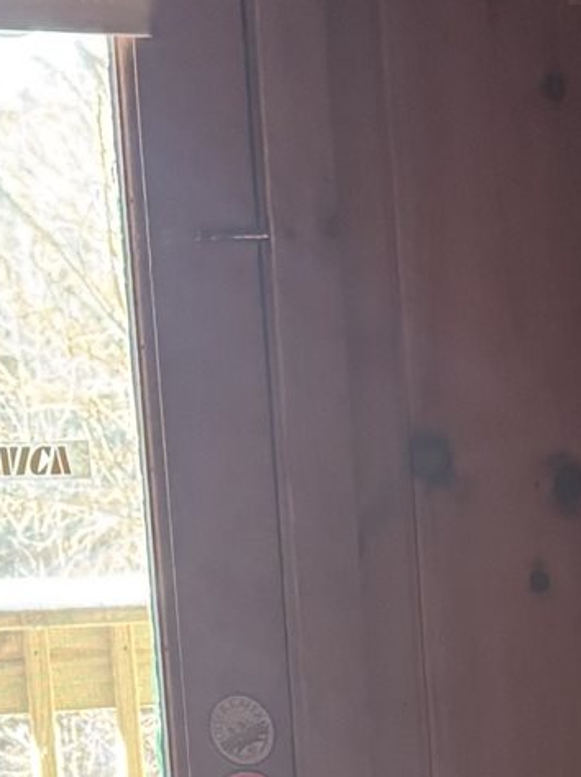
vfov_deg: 16.1
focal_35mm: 117
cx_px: 822
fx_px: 2622
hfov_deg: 12.2
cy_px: 964
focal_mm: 6.76
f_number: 1.78
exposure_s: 1/60
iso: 800
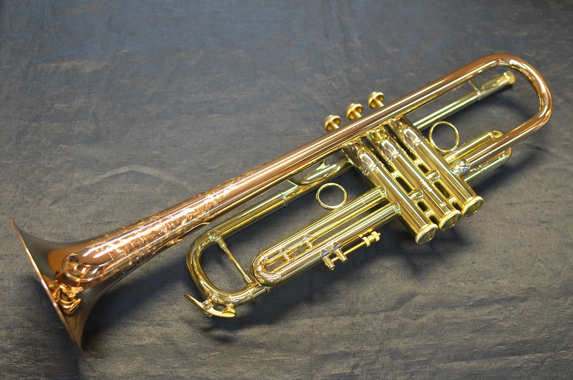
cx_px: 286
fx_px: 834
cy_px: 190
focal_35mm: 52
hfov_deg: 37.9
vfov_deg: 25.6
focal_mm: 35
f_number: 3.5
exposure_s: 1/50
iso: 800
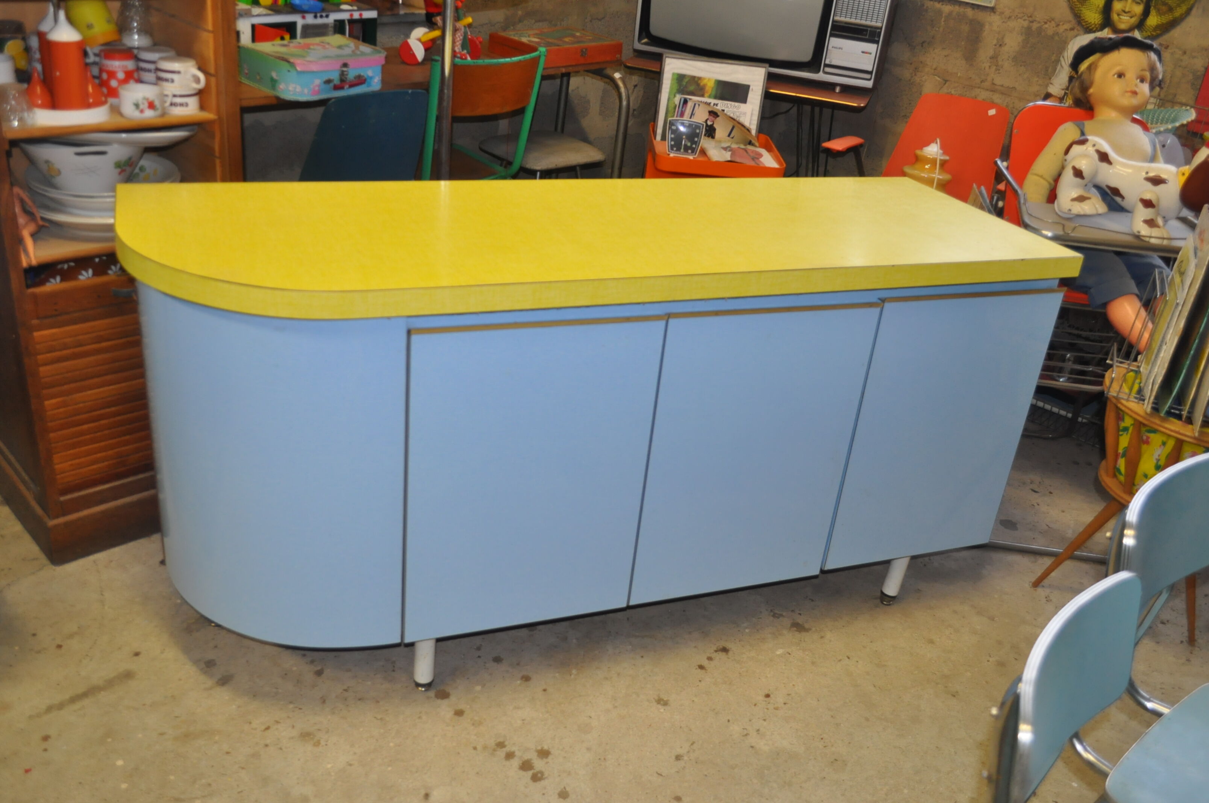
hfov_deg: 57.3
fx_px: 1107
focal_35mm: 33
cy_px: 402
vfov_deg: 39.9
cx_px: 604
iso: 800
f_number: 3.8
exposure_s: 1/60
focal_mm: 22
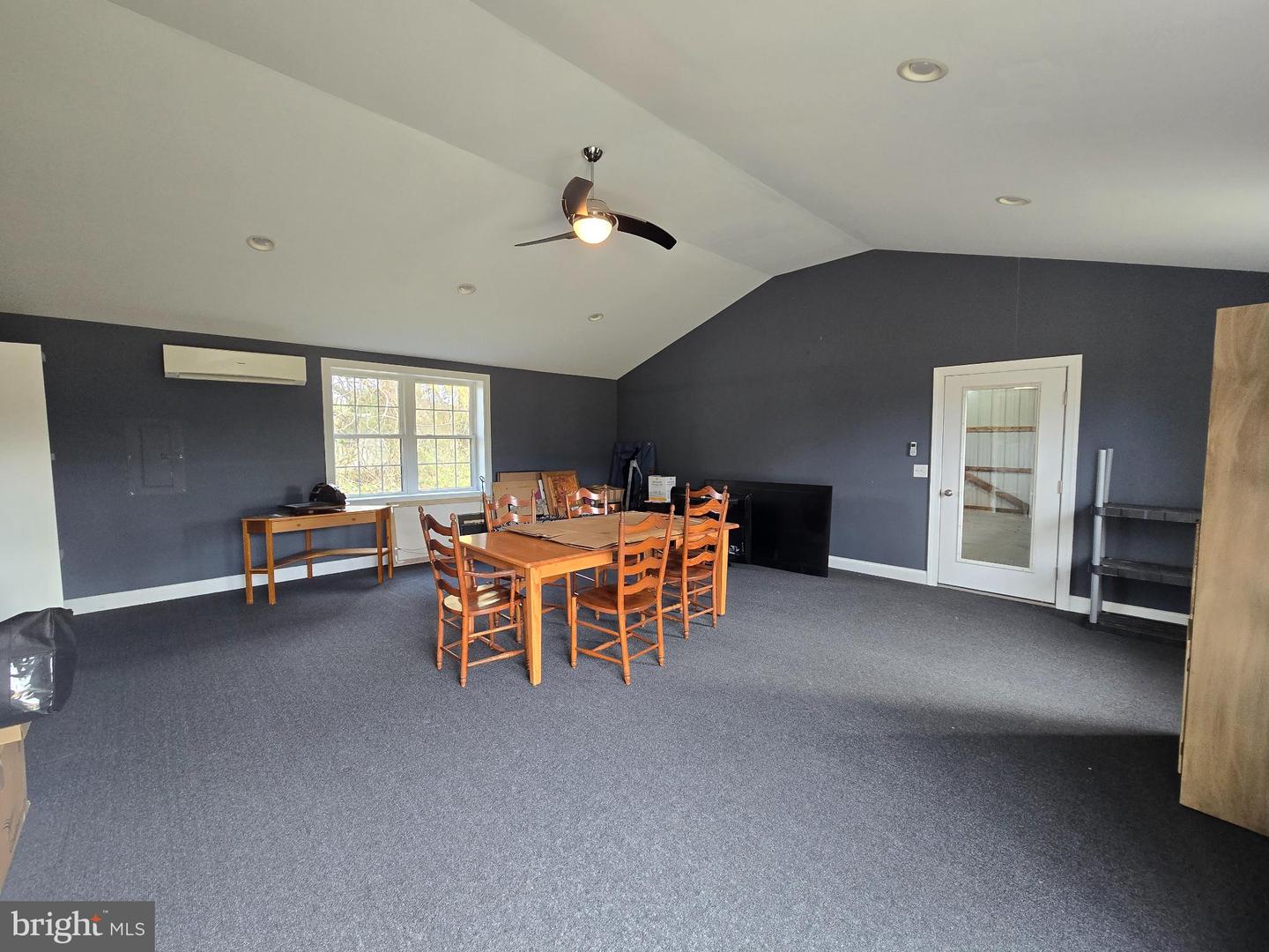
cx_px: 634
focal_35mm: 13
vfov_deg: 89.9
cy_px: 476
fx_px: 477
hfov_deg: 106.2
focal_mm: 2.2
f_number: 2.2
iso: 200
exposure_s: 1/60
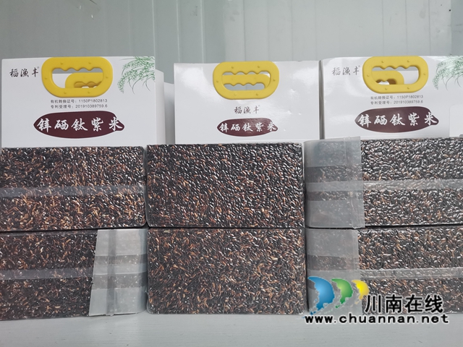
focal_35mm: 26
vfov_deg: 53.1
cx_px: 232
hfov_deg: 67.3
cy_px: 174
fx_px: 348
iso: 125
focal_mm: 4.75
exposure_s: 1/100
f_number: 1.8
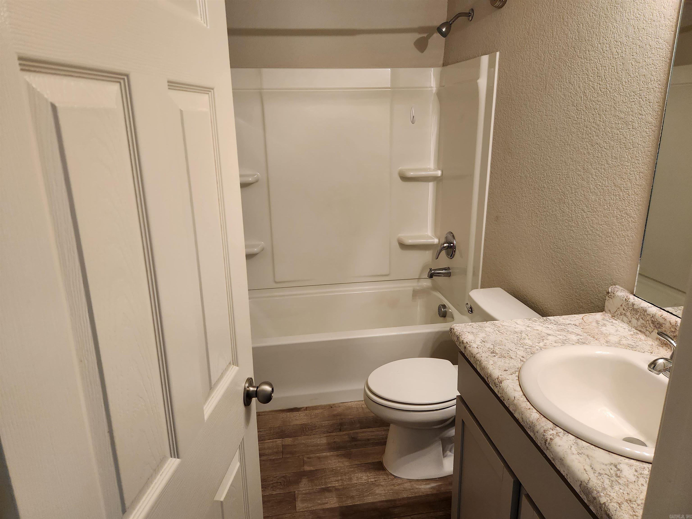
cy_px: 260
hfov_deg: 73.9
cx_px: 346
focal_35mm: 23
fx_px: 460
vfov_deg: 58.9
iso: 250
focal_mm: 5.4
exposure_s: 1/120
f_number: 1.8
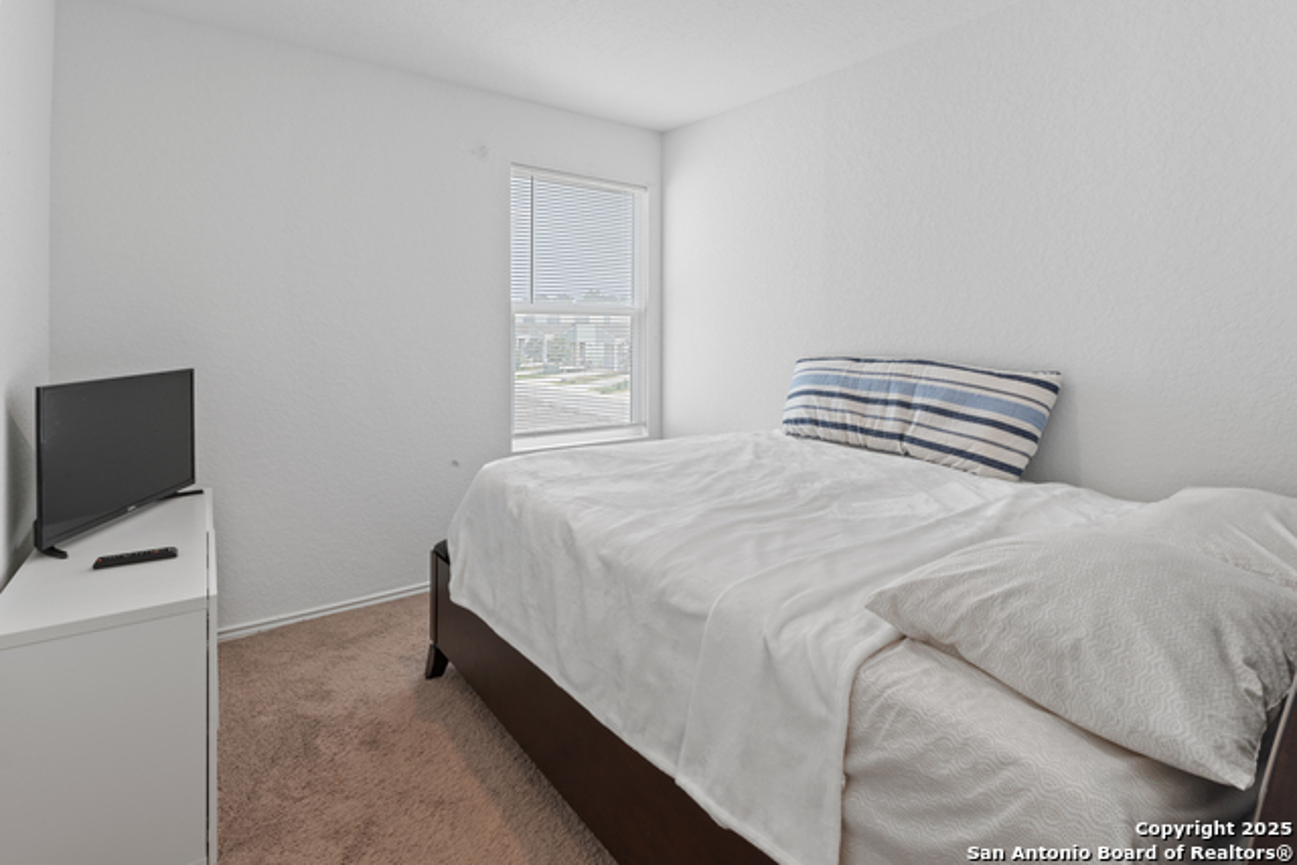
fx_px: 595
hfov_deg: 95.0
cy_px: 432
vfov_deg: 72.1
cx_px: 648
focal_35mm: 16
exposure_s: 1
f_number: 10
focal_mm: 11
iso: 100
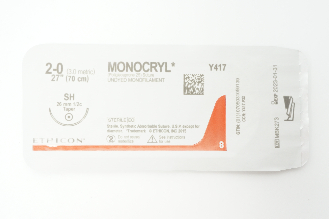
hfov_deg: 45.0
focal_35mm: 44
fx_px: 397
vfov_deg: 30.8
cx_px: 164
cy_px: 110
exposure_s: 1/15
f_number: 8
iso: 400
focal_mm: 29
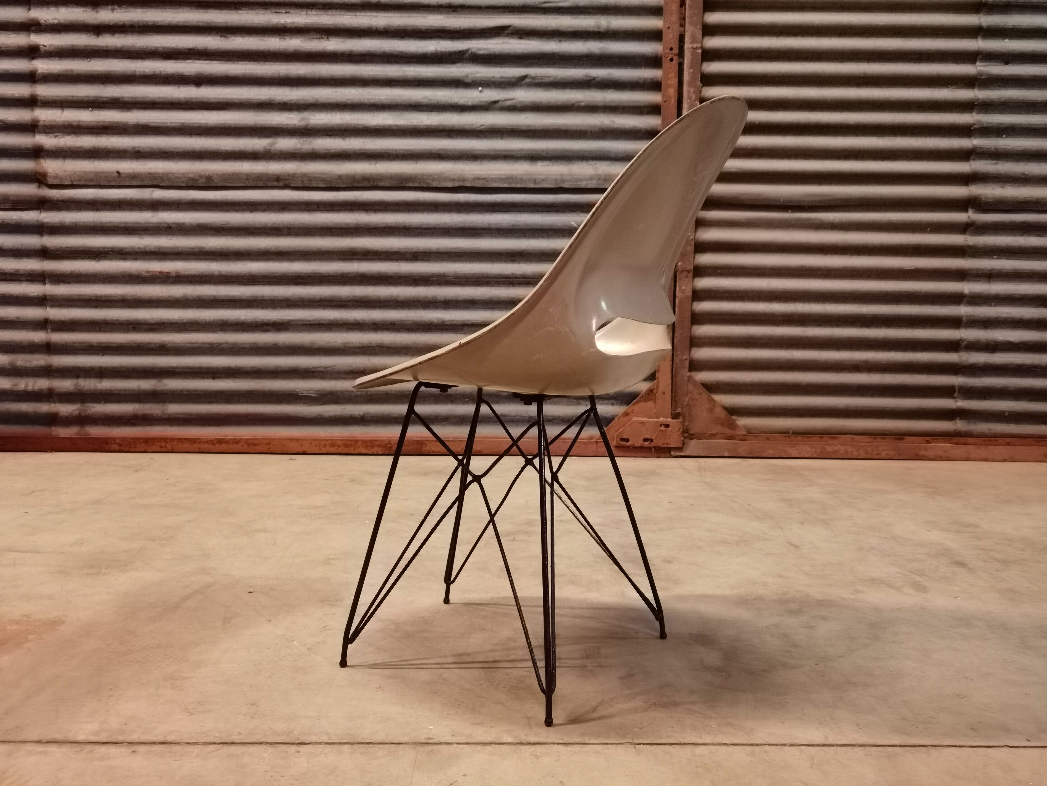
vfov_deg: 46.8
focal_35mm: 30
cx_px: 527
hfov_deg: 60.0
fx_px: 907
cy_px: 388
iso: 640
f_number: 1.9
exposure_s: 1/25
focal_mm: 6.71
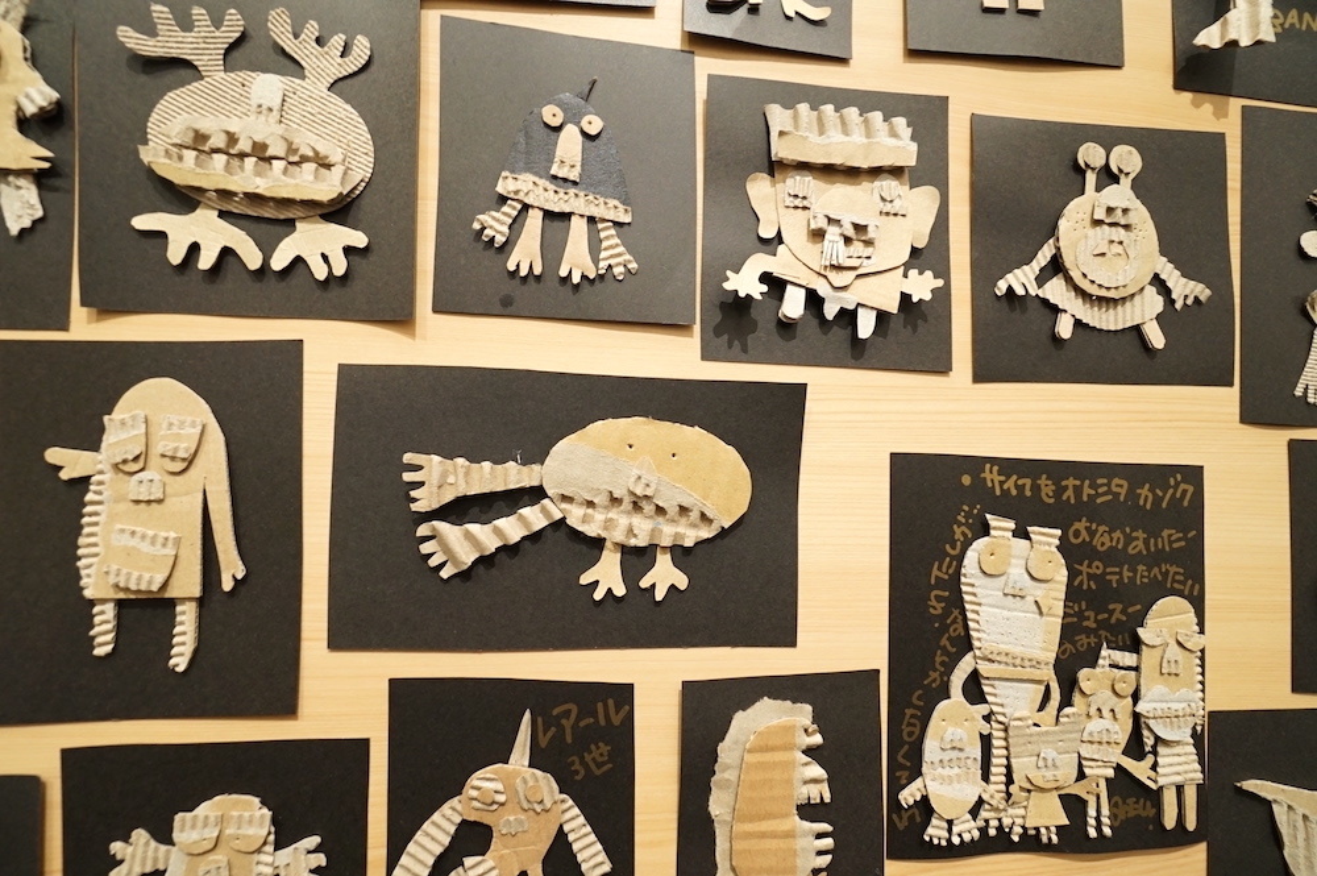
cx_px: 658
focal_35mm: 15
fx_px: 548
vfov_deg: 77.2
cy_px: 438
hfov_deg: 100.4
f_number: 5.6
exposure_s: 1/13
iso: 1000
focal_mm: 10
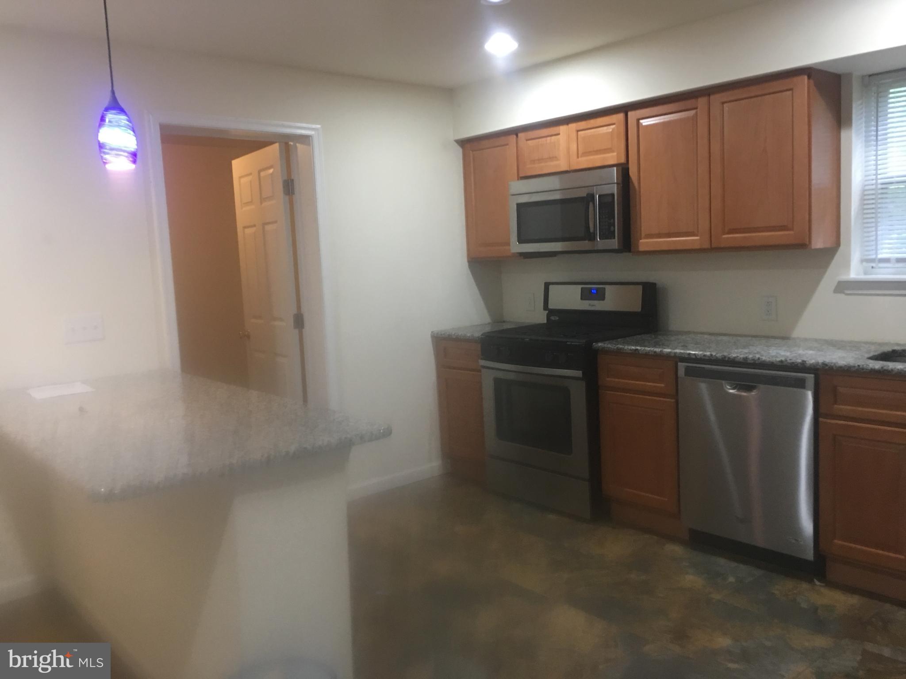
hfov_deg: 61.7
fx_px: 759
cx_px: 453
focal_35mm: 29
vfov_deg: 48.2
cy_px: 340
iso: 80
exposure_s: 1/15
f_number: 2.2
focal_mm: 4.15
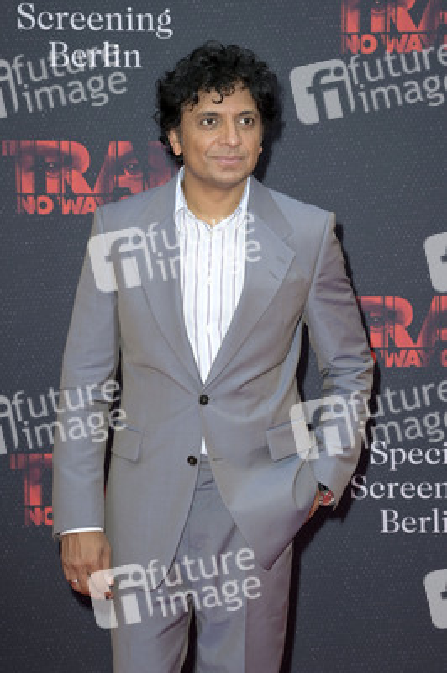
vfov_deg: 26.0
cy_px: 336
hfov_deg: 17.5
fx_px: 1455
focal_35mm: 78
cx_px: 224
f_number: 6.3
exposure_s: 1/250
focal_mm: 78
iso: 400
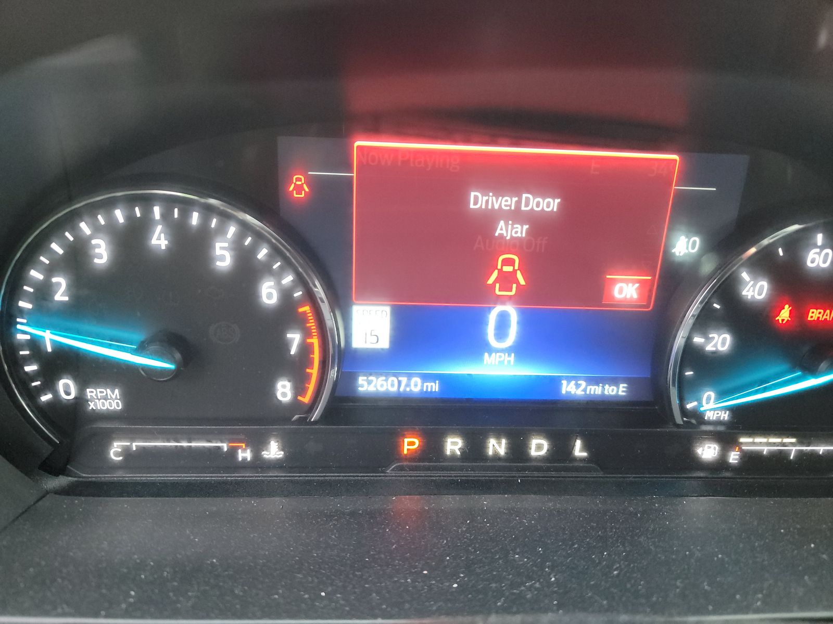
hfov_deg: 71.6
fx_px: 578
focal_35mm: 24
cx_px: 416
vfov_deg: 56.8
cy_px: 312
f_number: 1.8
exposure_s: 1/59
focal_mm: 6.7
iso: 1253
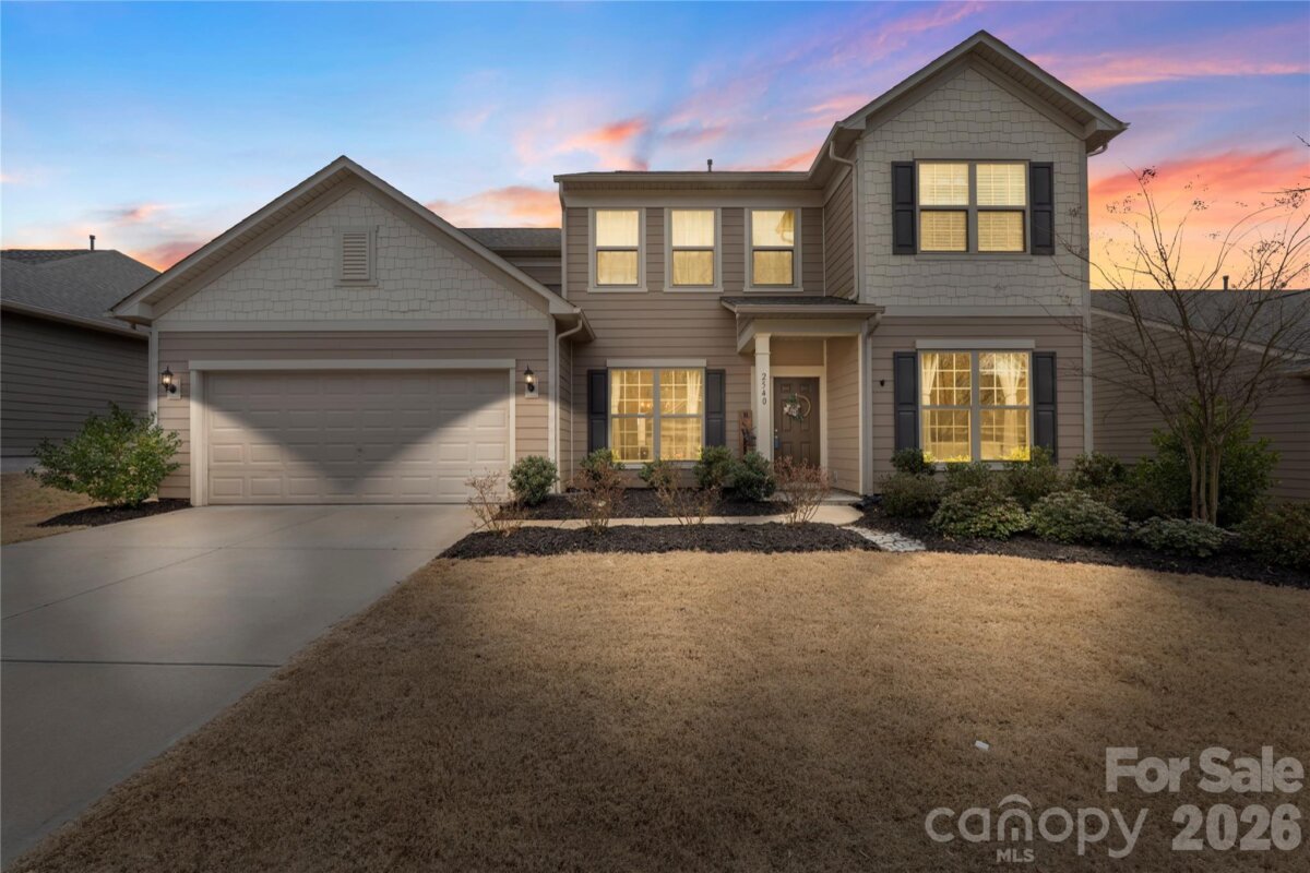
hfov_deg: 96.7
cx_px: 655
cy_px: 436
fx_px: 582
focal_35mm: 16
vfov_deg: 73.7
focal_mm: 16
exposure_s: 1/13
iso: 100
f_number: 11
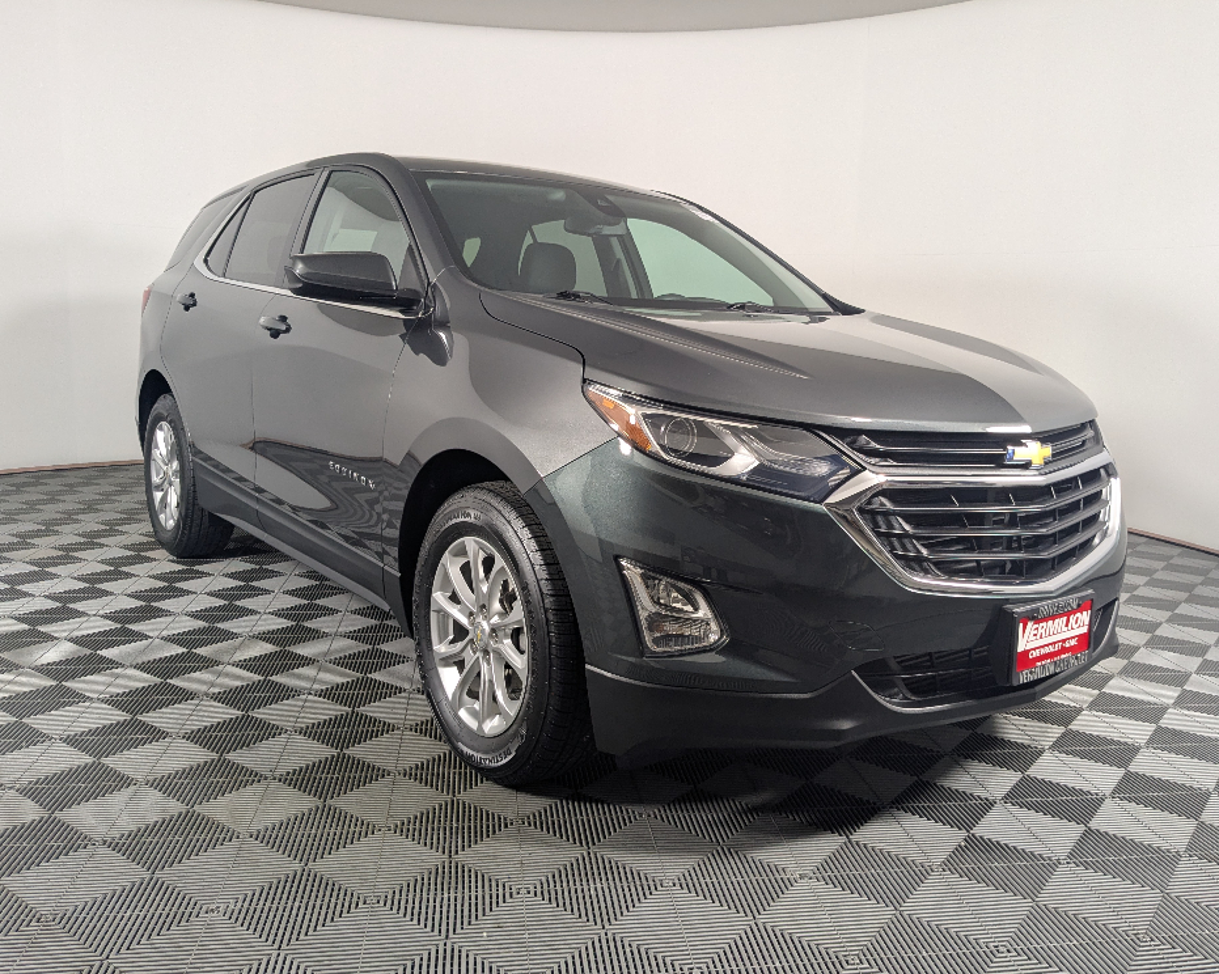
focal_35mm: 29
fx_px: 1046
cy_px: 496
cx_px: 639
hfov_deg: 60.4
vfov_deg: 49.9
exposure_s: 1/120
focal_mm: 4.38
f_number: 1.73
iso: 65
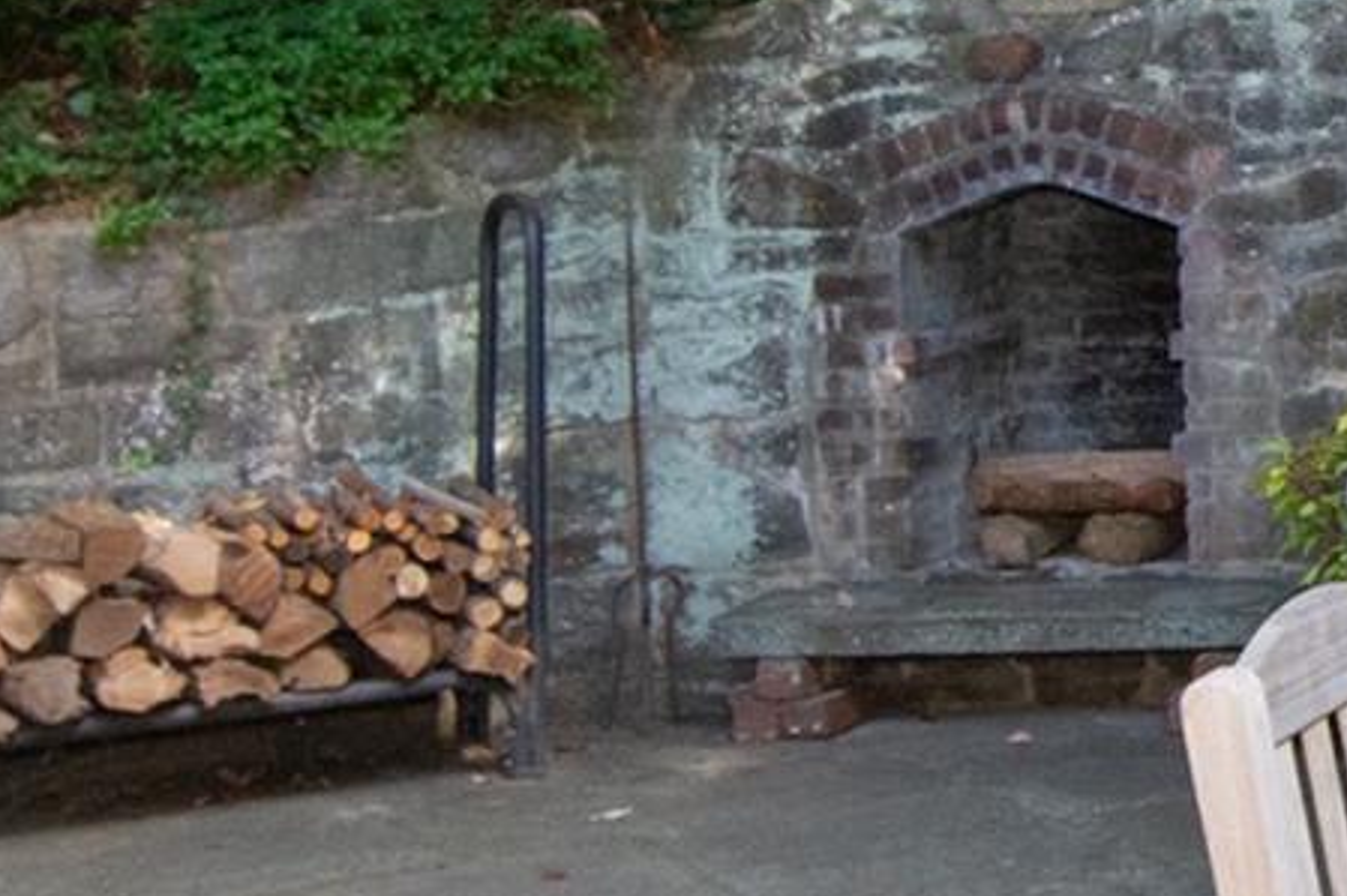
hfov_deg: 24.1
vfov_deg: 17.9
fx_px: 2816
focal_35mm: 75
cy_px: 133
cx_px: 1668
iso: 1000
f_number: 8
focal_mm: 11
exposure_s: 1/250
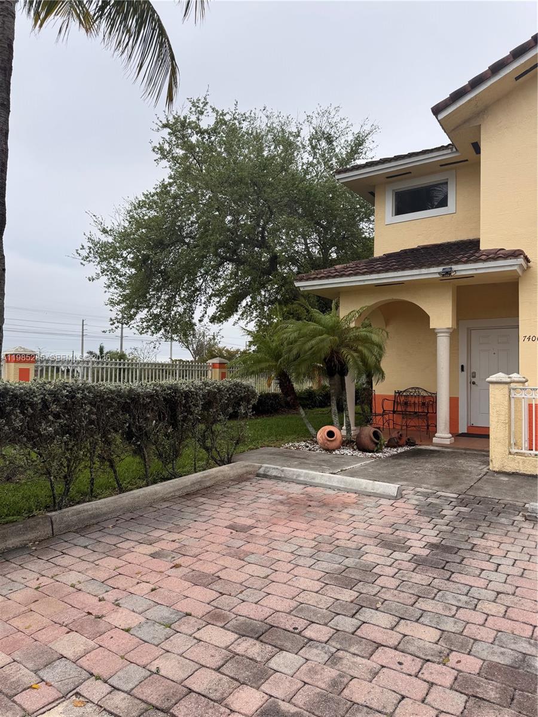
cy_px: 358
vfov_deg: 71.6
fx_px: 497
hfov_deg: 56.8
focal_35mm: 24
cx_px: 269
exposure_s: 1/3247
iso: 80
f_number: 1.78
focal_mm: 6.76
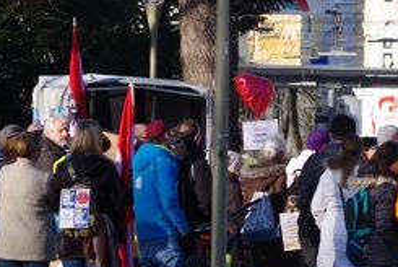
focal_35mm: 775
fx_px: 8578
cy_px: 142
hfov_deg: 2.7
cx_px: 534
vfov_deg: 1.8
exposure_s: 1/500
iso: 800
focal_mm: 160
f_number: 9
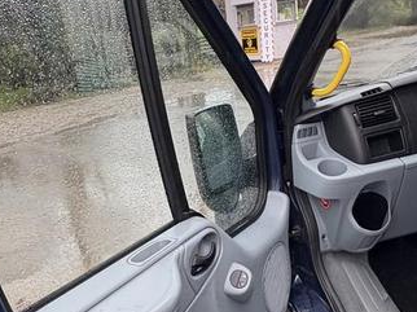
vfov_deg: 36.5
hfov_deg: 47.7
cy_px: 197
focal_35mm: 39
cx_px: 172
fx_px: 469
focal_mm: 2.22
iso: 200
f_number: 2.2
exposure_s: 1/99
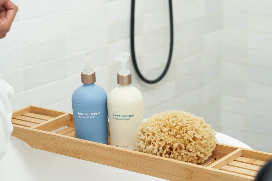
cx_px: 136
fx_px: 823
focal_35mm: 109
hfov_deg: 18.8
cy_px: 90
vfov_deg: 12.6
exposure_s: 1/250
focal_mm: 109
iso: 800
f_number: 7.1
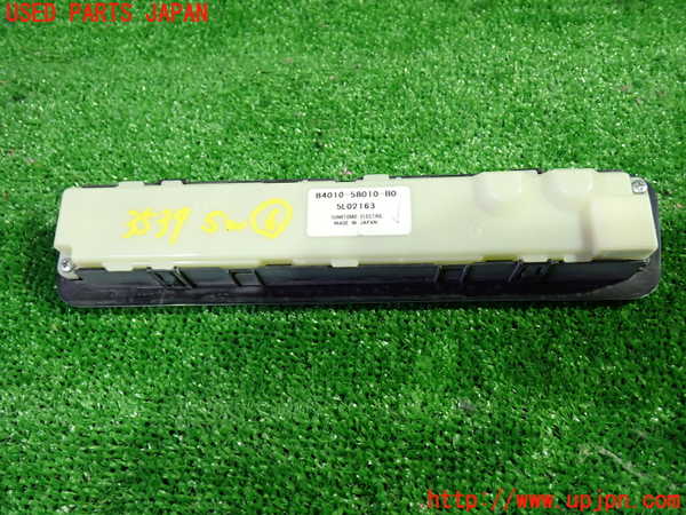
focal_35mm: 30
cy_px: 258
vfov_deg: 46.8
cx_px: 343
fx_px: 595
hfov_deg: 60.0
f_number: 2.3
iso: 400
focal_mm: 5.4
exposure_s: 1/30
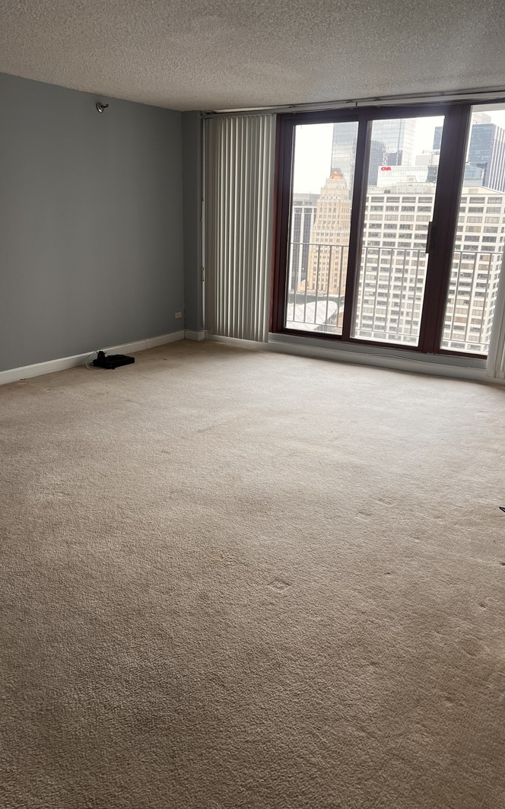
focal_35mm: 28
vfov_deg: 66.5
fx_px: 617
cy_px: 402
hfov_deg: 44.5
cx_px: 248
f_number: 1.5
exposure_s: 1/120
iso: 80
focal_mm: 5.7
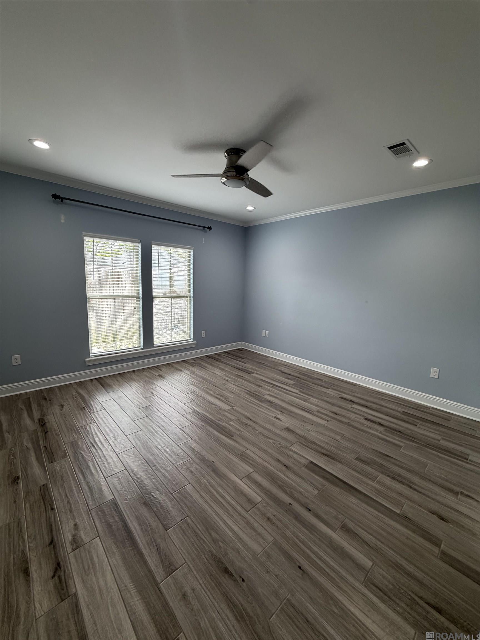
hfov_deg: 85.7
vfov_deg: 102.1
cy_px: 320
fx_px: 259
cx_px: 240
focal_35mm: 14
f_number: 2.2
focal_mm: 2.22
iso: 160
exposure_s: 1/120
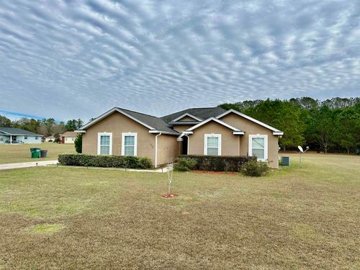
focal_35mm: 24
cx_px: 180
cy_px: 135
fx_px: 250
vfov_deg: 56.8
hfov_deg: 71.6
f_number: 1.78
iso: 80
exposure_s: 1/4762
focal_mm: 6.86
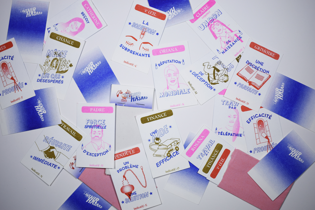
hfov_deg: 37.9
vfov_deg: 25.8
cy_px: 105
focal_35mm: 52
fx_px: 459
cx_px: 158
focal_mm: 35
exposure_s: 1/400
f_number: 1.8
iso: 250
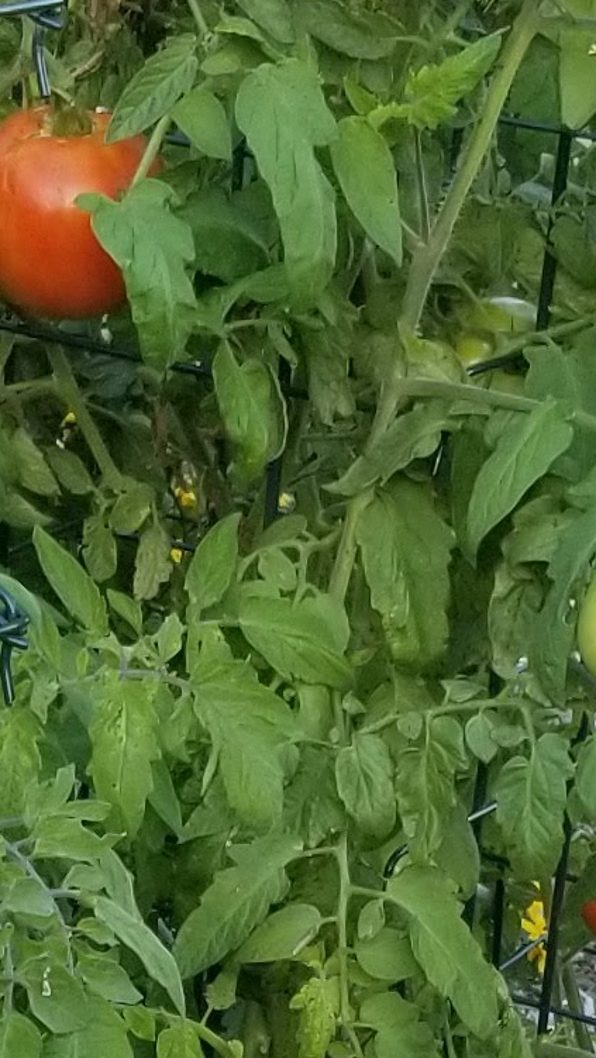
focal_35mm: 152
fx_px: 4266
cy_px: 1357
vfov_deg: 13.6
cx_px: 285
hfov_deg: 8.0
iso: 50
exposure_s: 1/303
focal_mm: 4.25
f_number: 1.7
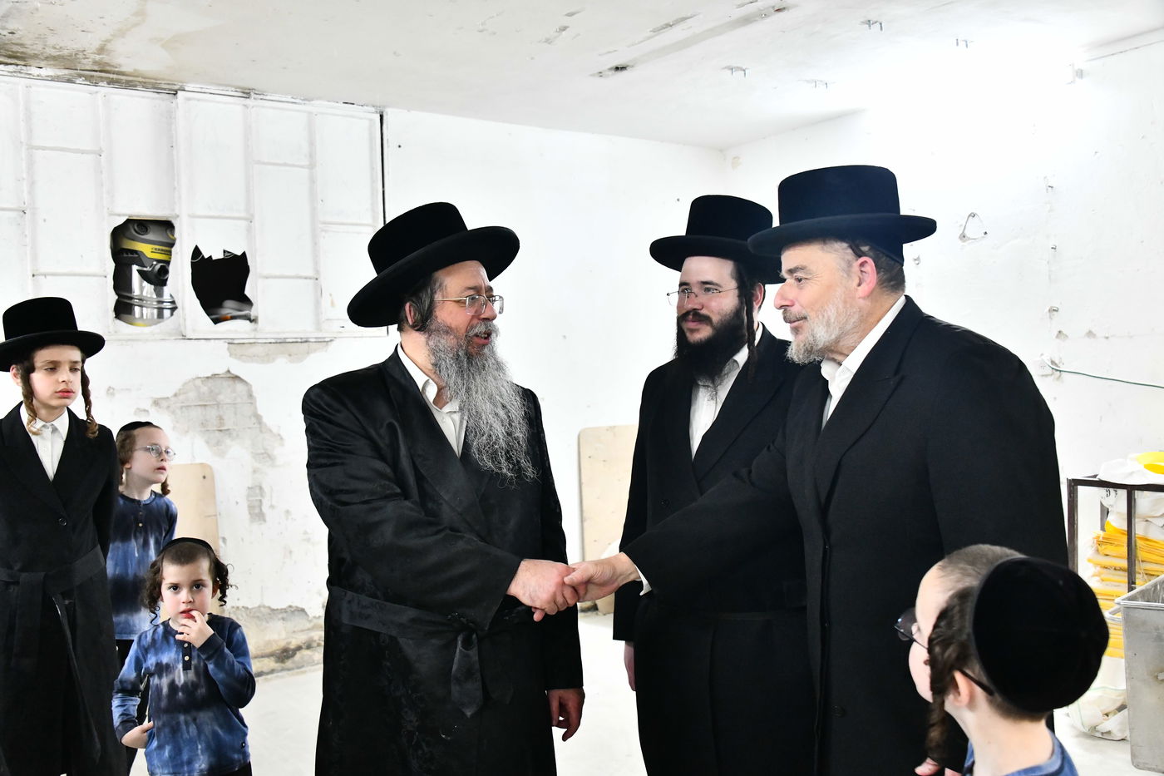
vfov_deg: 37.8
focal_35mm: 35
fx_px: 1131
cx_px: 582
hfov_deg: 54.4
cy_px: 388
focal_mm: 35
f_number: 5.6
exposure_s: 1/200
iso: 5000
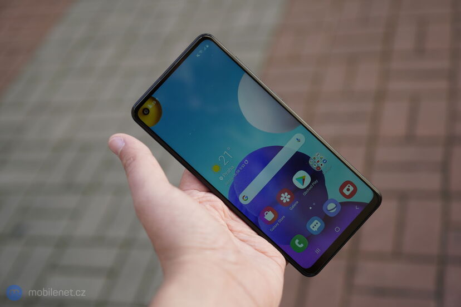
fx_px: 679
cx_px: 230
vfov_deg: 25.5
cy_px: 154
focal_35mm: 53
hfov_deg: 37.5
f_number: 4
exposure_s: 1/160
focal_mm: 53
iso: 100
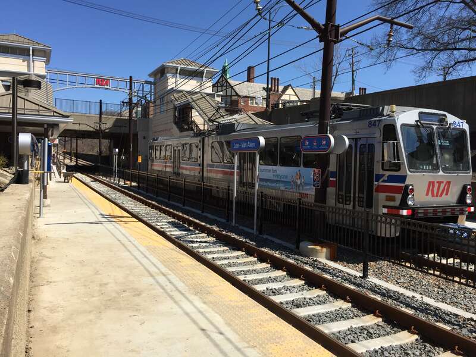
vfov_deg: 48.2
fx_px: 399
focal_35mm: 29
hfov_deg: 61.7
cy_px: 178
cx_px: 238
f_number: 2.2
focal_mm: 4.15
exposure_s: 1/1980
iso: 32
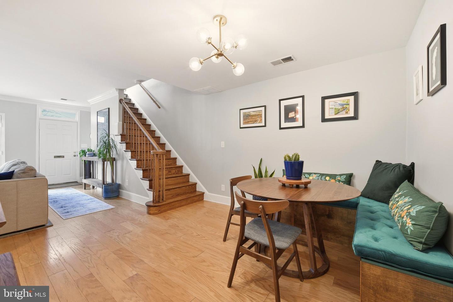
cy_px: 151
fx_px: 176
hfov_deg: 104.3
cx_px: 226
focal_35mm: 14
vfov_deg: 81.2
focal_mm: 14
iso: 250
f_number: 10
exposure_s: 1/13
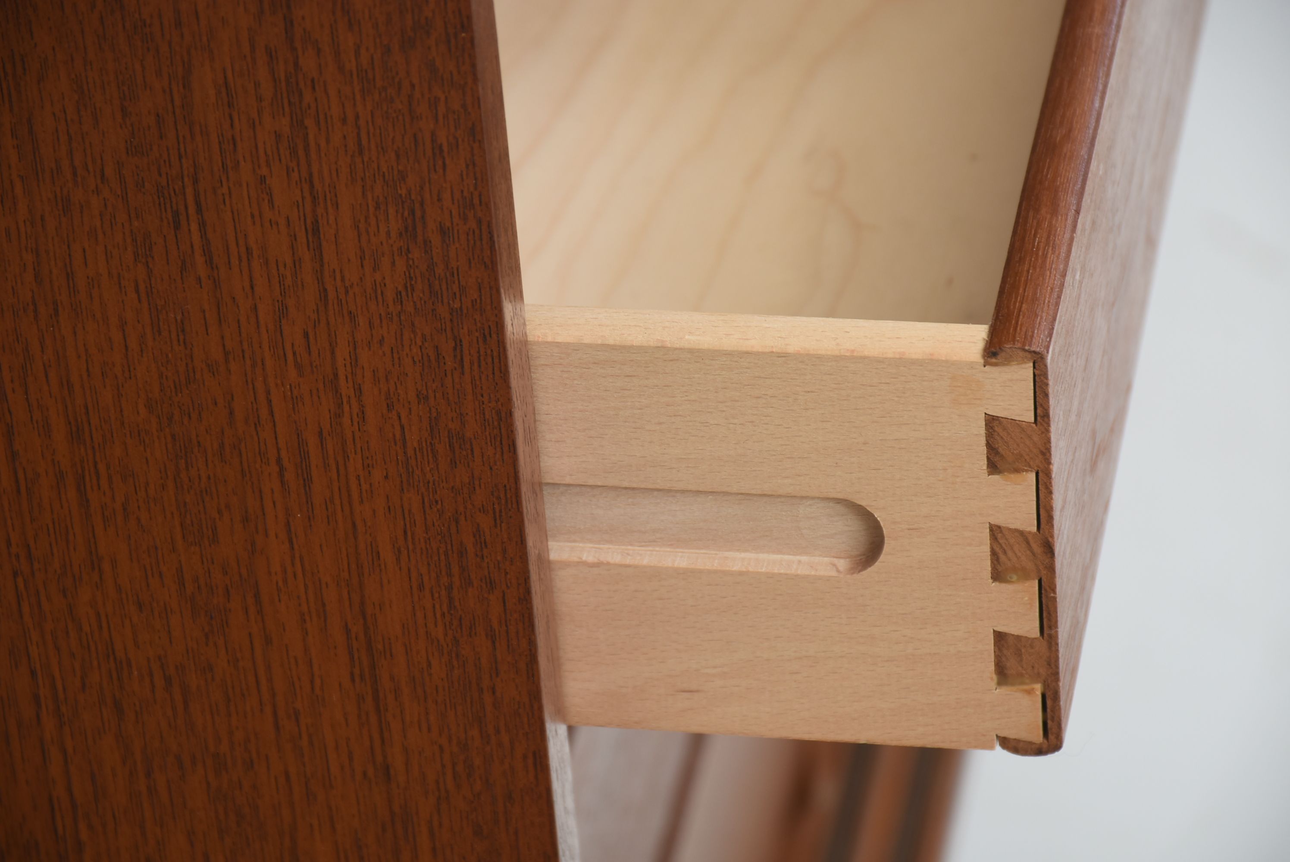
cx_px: 645
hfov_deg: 9.8
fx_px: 7531
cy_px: 431
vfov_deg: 6.6
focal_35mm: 210
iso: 200
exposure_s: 1/125
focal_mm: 140
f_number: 8
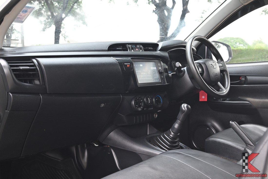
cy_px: 90
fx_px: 290
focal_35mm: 39
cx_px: 134
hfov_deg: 49.5
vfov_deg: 34.2
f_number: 6.7
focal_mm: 39
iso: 560
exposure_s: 1/45
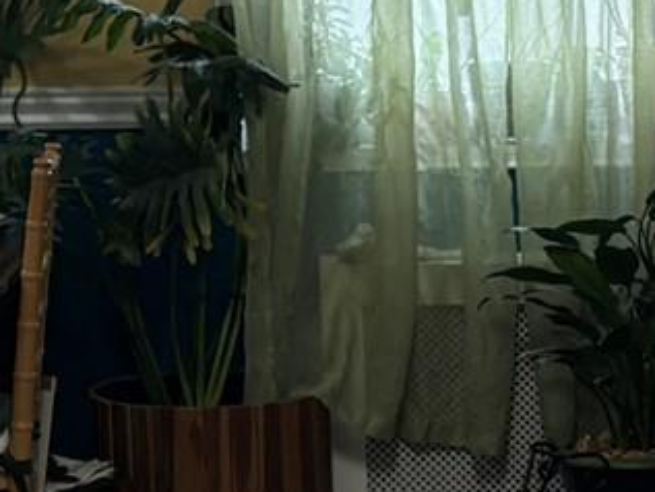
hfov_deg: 11.6
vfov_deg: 8.8
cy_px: 422
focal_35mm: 168
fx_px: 3180
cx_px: 742
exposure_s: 1/60
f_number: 1.6
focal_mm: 5.96
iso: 100
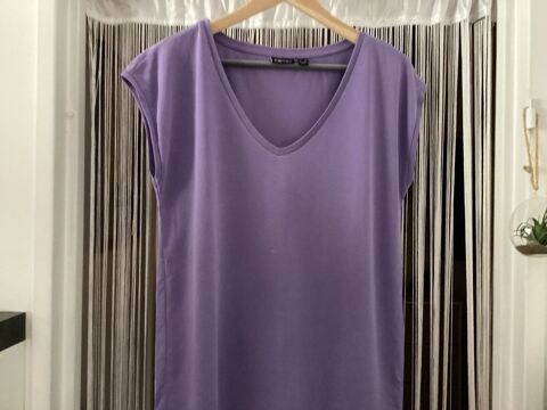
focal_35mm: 31
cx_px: 274
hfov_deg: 58.4
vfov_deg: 45.4
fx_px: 490
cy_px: 205
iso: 640
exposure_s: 1/20
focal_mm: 3.3
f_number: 2.4
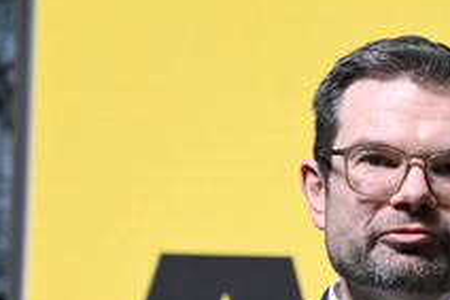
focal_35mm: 202
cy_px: 309
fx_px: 2523
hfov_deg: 10.1
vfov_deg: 6.8
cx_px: 457
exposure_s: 1/250
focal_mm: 95
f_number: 6.3
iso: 4000
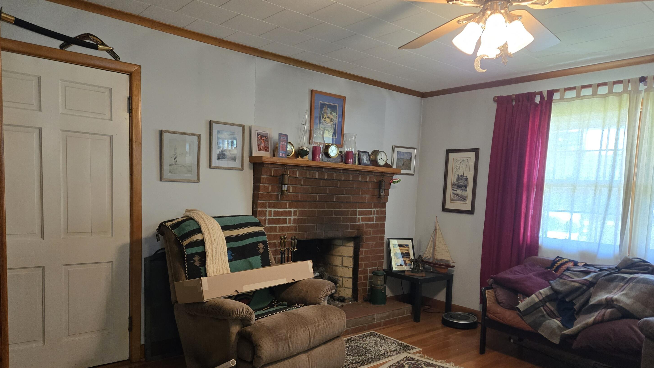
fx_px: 451
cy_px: 226
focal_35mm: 26
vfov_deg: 44.1
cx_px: 331
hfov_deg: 71.9
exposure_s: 1/120
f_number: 1.8
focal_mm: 5.4
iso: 640
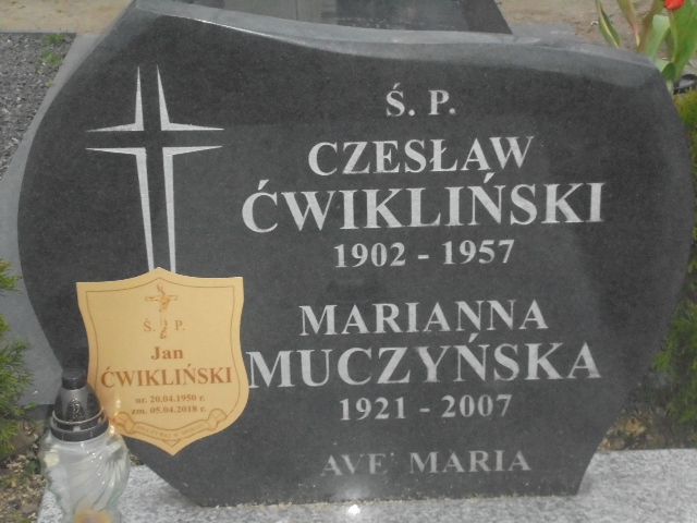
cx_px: 348
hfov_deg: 23.6
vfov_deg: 17.8
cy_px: 262
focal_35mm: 83
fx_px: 1671
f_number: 6.7
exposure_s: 1/60
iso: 800
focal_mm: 14.9
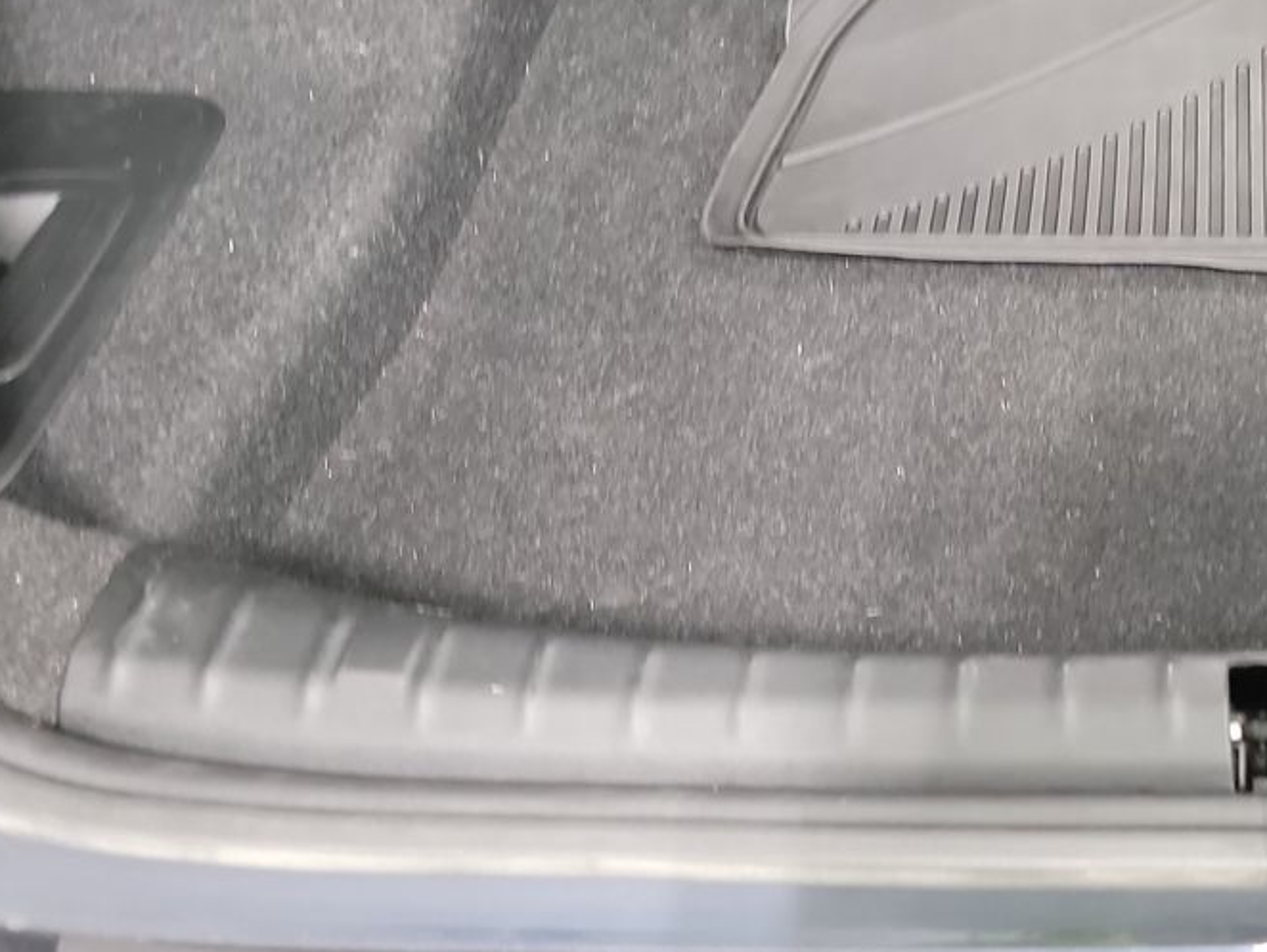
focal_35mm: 58
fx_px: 2124
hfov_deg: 31.3
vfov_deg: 24.1
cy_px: -8
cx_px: 1198
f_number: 1.8
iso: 929
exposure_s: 1/14
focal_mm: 6.7
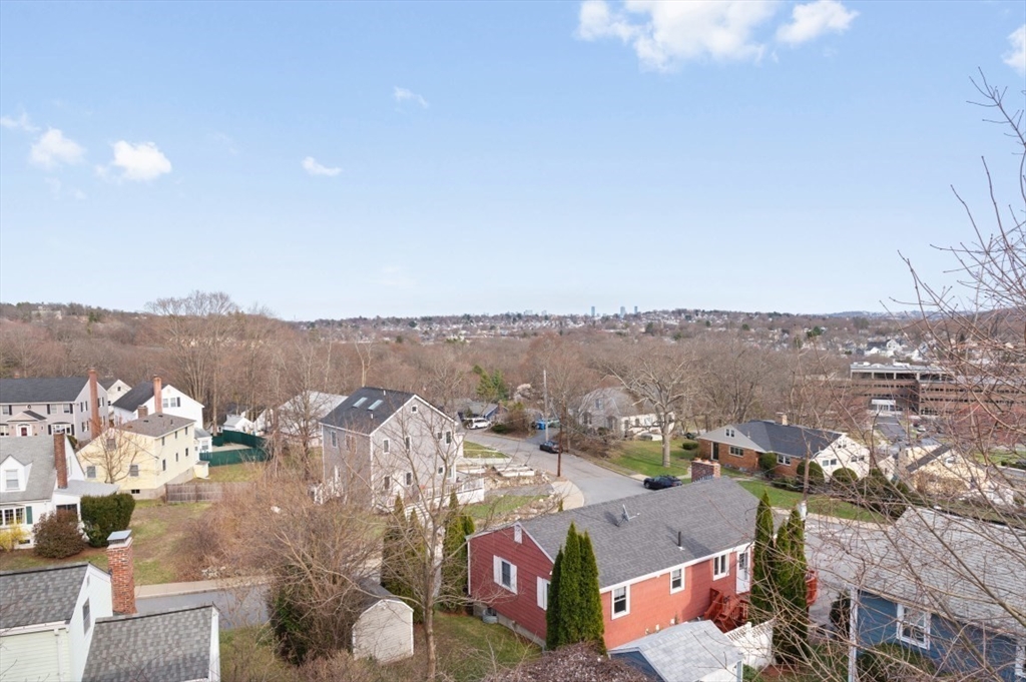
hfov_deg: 73.8
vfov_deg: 53.1
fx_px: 683
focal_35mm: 24
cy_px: 341
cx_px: 513
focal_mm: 24
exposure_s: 1/320
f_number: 8
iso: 100
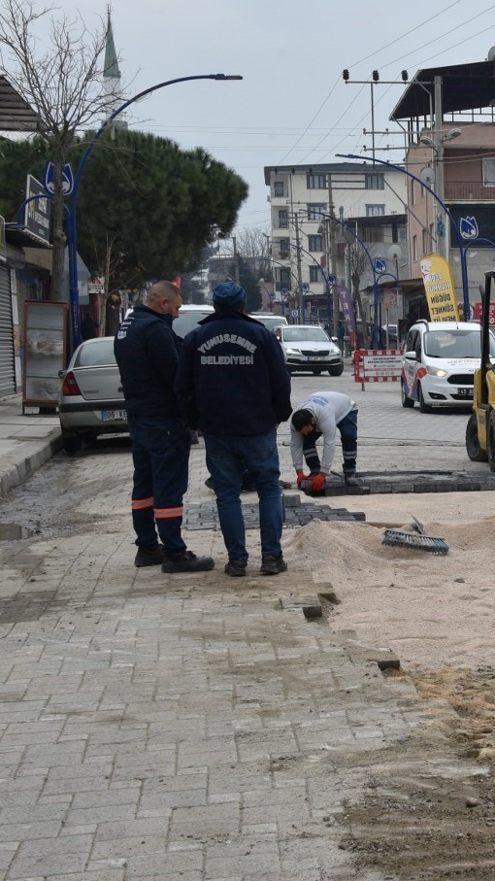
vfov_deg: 26.5
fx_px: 1867
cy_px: 473
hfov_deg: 14.4
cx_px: 654
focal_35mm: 80
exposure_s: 1/500
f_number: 11
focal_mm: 44
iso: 1000
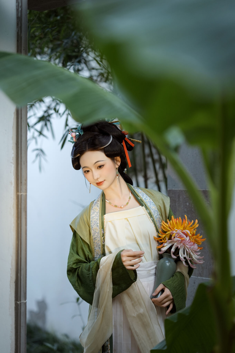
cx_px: 118
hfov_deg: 16.1
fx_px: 832
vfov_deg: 23.9
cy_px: 176
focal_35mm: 85
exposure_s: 1/640
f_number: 1.8
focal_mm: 85
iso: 640
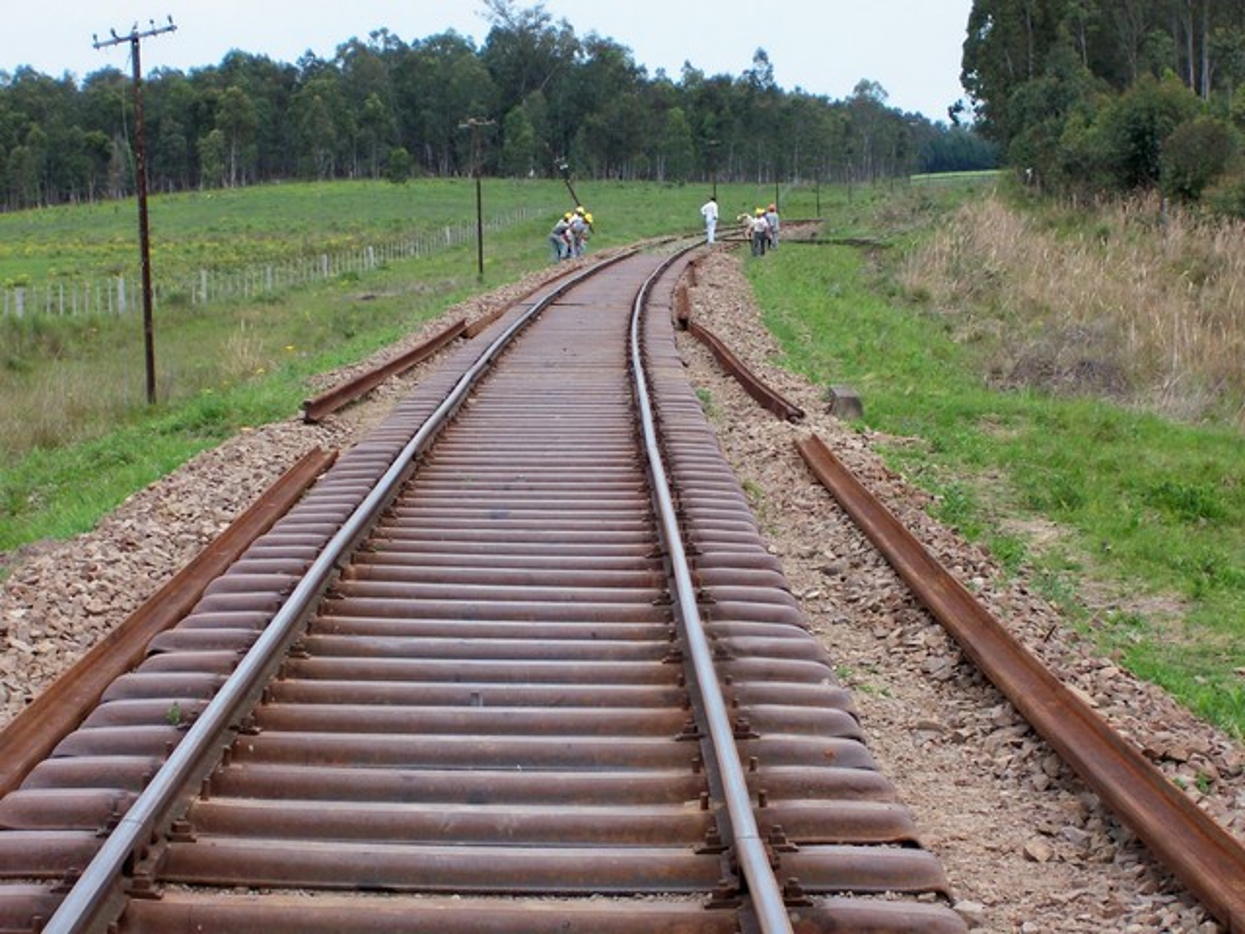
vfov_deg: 13.7
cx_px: 622
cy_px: 467
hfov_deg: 18.2
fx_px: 3884
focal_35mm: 108
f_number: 4.8
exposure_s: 1/320
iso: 80
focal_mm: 18.6
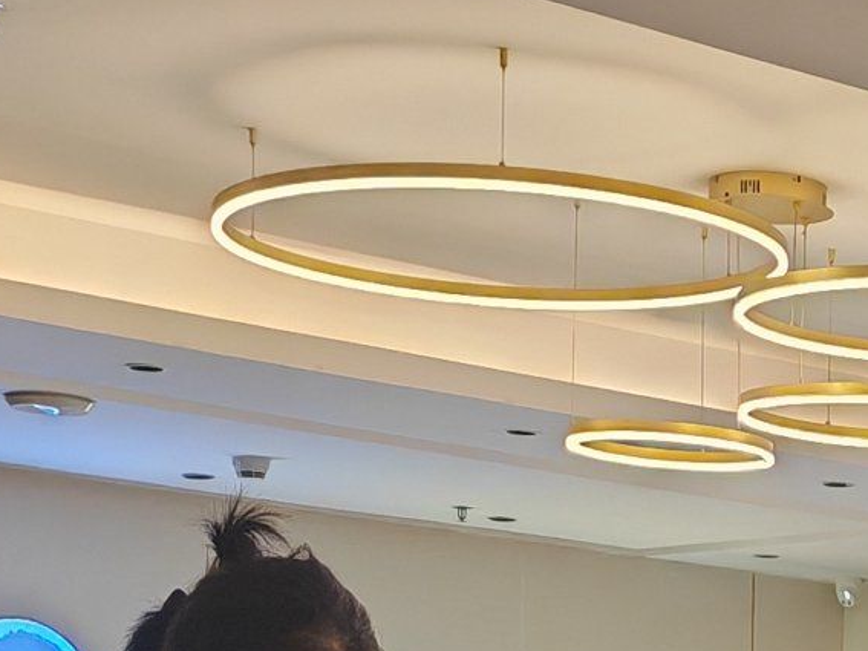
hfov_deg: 14.6
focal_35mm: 130
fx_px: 3259
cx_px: 1091
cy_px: 1503
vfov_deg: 10.1
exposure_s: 1/141
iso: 250
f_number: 1.95
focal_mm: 5.52
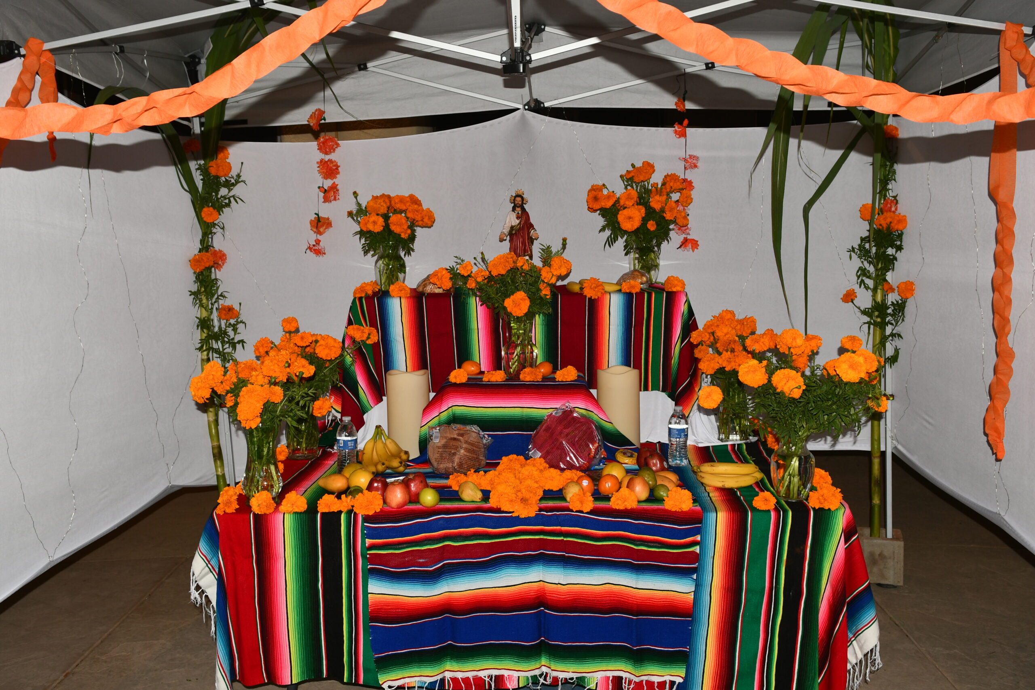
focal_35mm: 34
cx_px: 518
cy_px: 345
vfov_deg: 38.9
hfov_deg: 55.8
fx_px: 977
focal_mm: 23
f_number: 5.6
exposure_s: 1/50
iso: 200
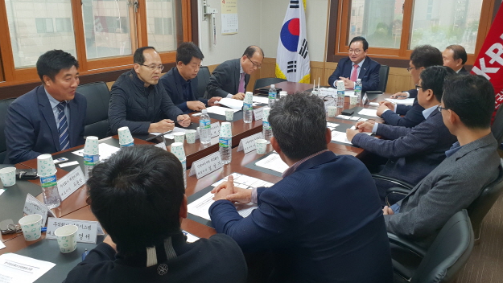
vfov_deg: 40.0
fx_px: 387
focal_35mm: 29
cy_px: 113
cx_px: 256
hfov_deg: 66.0
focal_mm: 4.3
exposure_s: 1/60
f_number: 2.4
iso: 160
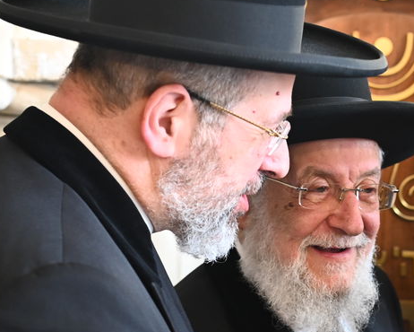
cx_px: 357
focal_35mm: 108
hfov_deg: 17.6
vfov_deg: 14.2
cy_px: 268
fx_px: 1324
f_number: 3.2
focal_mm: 38
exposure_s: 1/160
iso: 1250
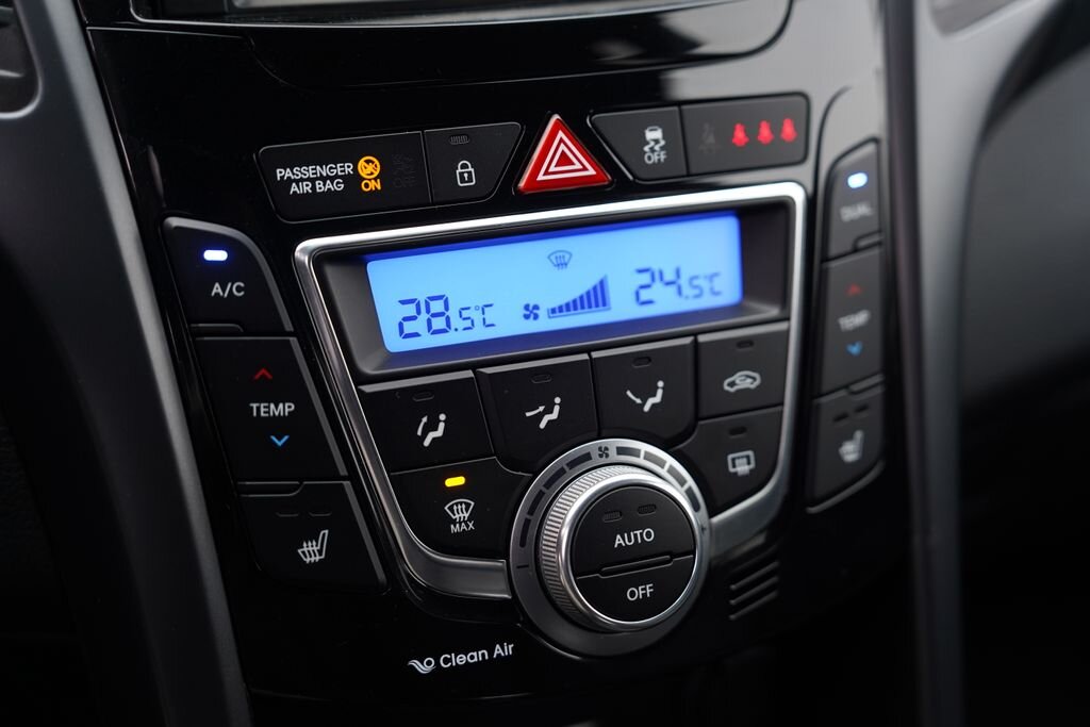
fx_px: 1484
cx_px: 545
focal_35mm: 49
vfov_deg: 27.5
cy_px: 364
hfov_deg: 40.3
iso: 200
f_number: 2.8
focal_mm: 49
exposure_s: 1/50
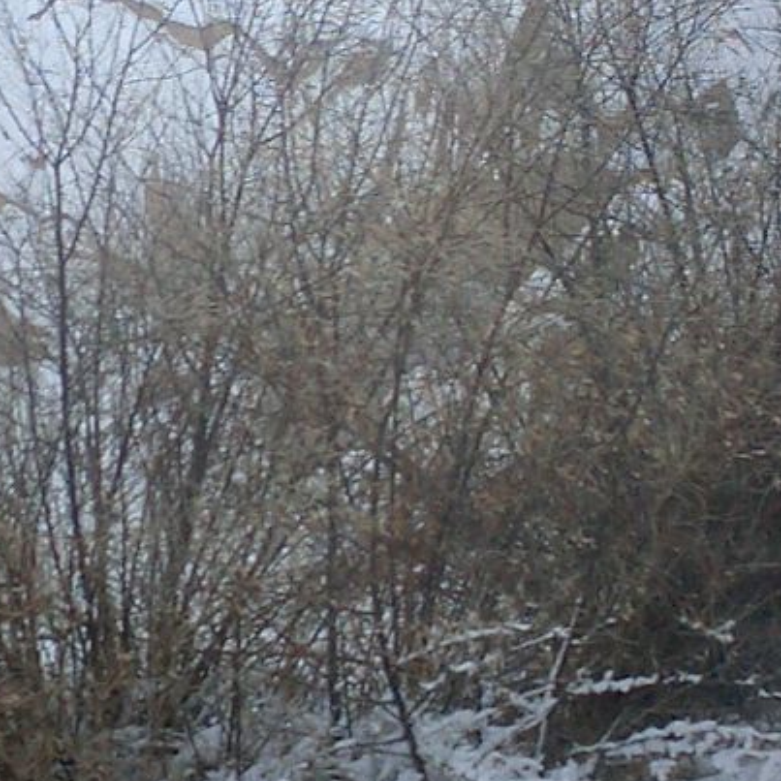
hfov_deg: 16.7
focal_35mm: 104
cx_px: 254
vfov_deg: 16.6
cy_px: 171
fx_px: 2655
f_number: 3.5
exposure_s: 1/1000
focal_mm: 5.6
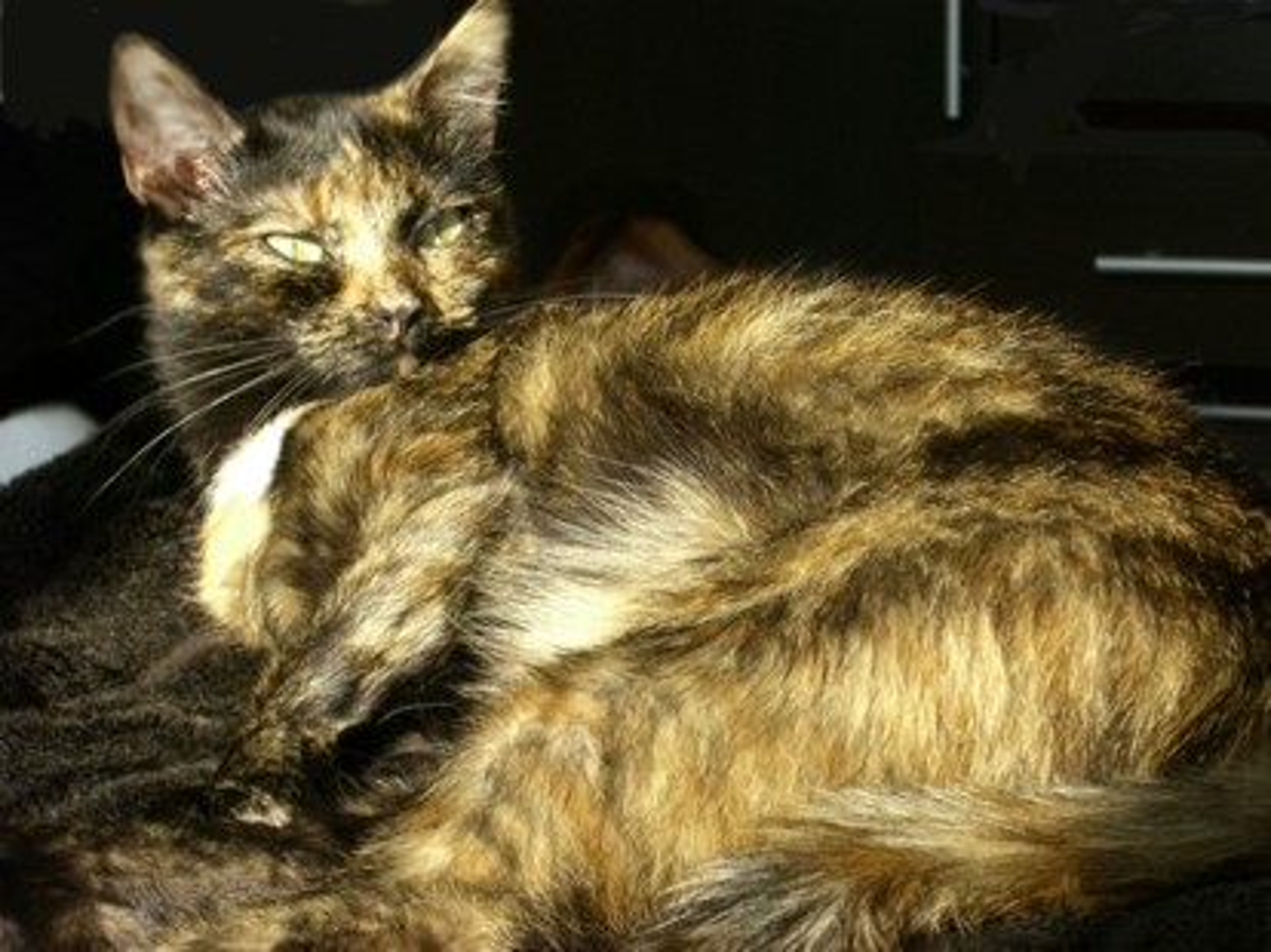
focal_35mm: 94
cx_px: 636
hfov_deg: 20.9
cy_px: 476
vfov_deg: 15.7
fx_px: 3449
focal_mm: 15.3
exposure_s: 1/100
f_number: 4.6
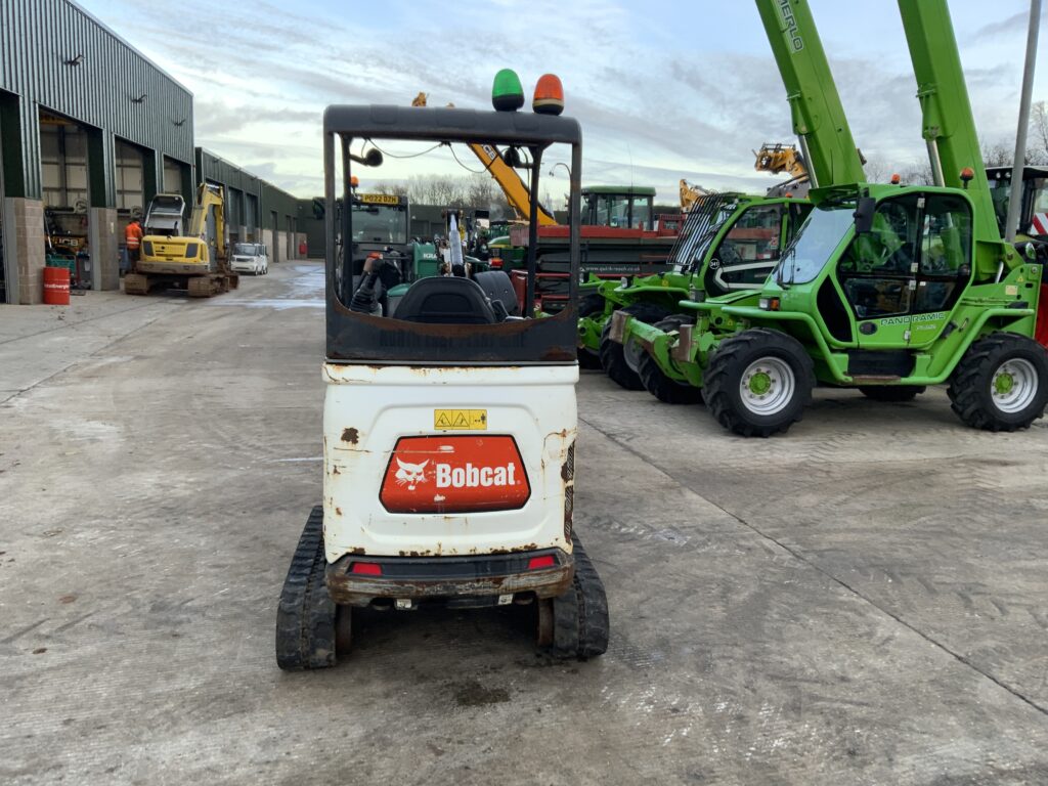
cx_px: 524
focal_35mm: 29
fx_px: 878
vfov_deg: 48.2
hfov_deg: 61.7
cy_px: 393
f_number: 1.8
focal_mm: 3
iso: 40
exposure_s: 1/122
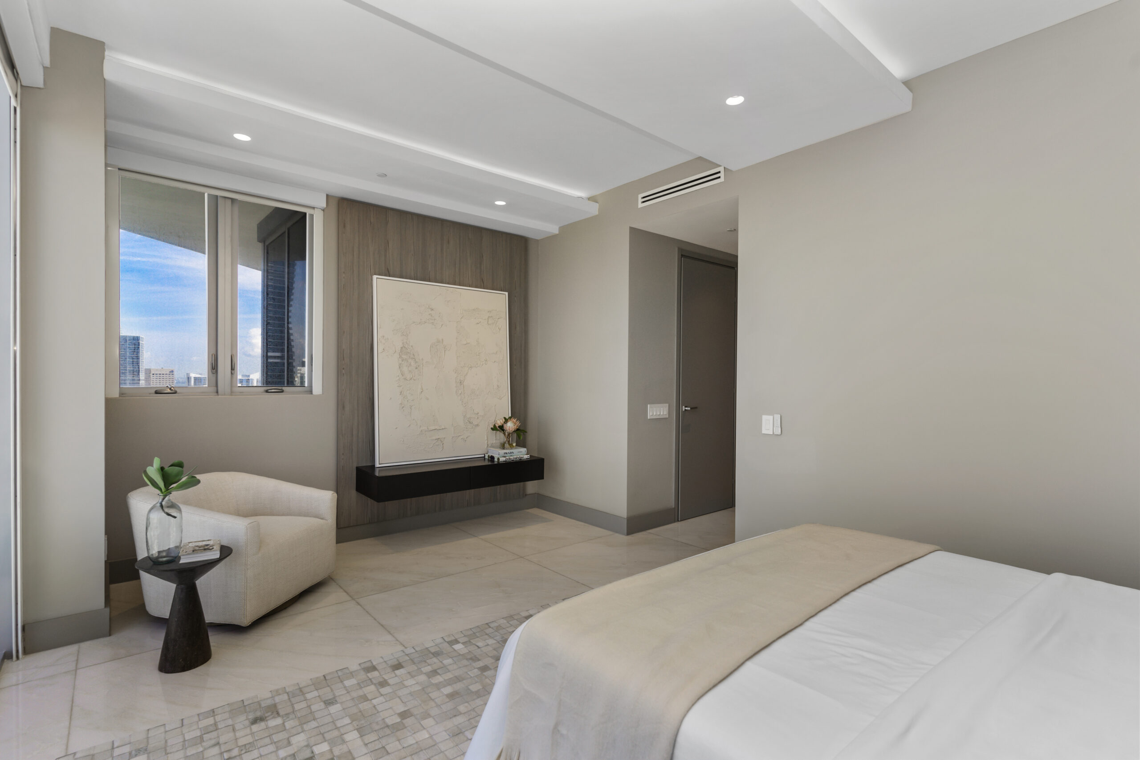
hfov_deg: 93.3
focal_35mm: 17
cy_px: 380
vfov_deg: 70.4
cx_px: 570
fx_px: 538
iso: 320
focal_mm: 17
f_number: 7.1
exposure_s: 1/50
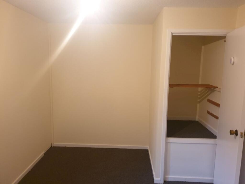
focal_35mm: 26
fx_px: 184
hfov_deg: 67.3
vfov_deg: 53.1
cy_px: 92
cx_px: 122
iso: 320
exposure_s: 1/25
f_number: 1.5
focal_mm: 4.3
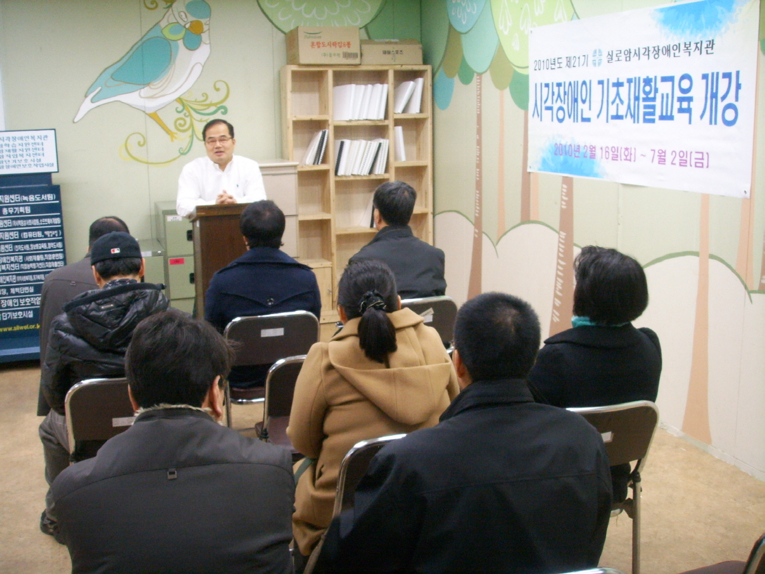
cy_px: 287
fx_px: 862
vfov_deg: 36.8
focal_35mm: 39
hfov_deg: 47.9
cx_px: 382
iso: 150
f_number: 3.5
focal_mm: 6.6
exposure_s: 1/20
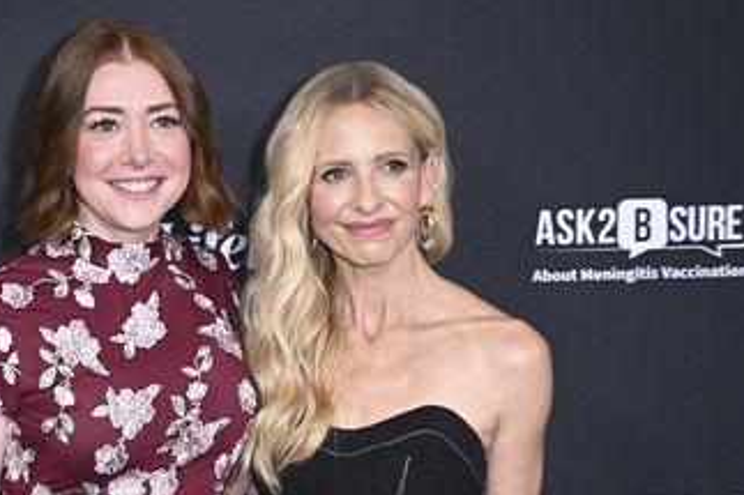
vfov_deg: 20.2
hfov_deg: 29.8
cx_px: 227
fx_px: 1384
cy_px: 327
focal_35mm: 67
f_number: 5.6
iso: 2000
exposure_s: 1/200
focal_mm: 48
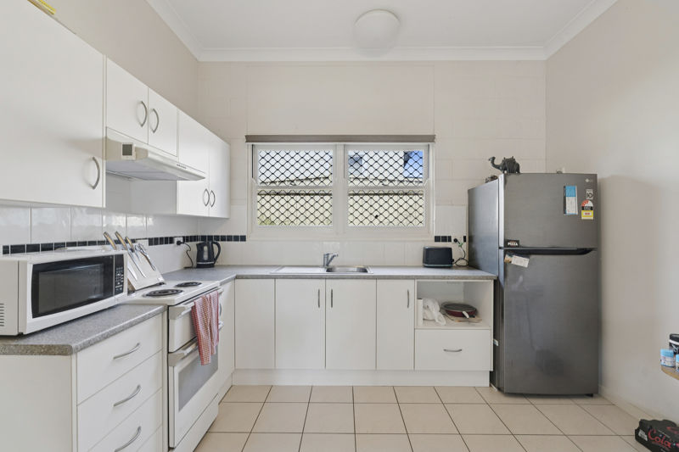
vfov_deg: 72.0
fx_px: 311
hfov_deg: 95.0
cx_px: 340
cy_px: 226
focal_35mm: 16
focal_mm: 16.5
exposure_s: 1/50
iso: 800
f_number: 7.1
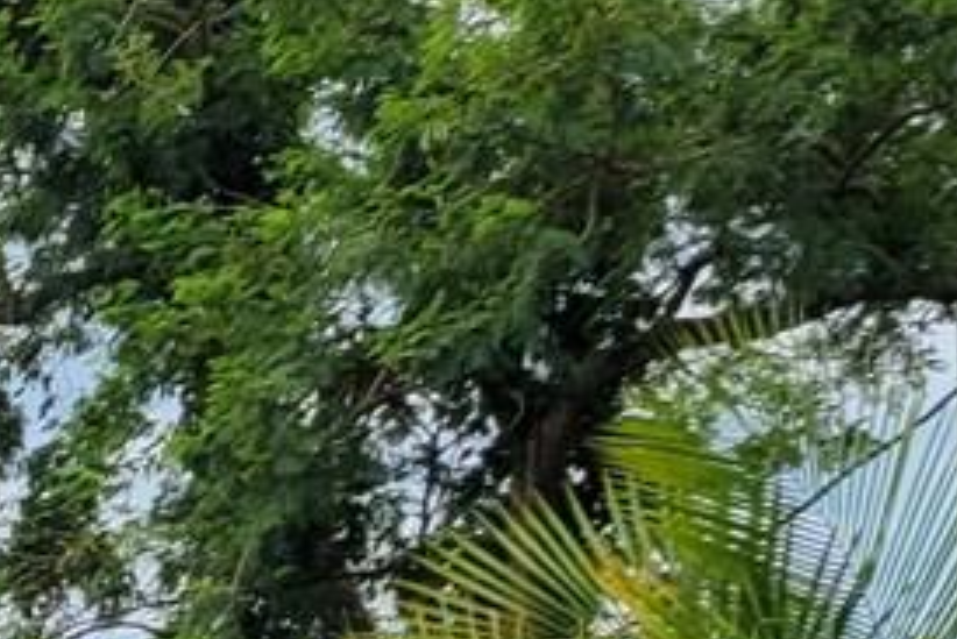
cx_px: -1278
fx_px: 4202
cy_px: 1222
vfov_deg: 8.3
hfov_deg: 11.1
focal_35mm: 158
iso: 40
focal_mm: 5.4
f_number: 1.8
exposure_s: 1/1973
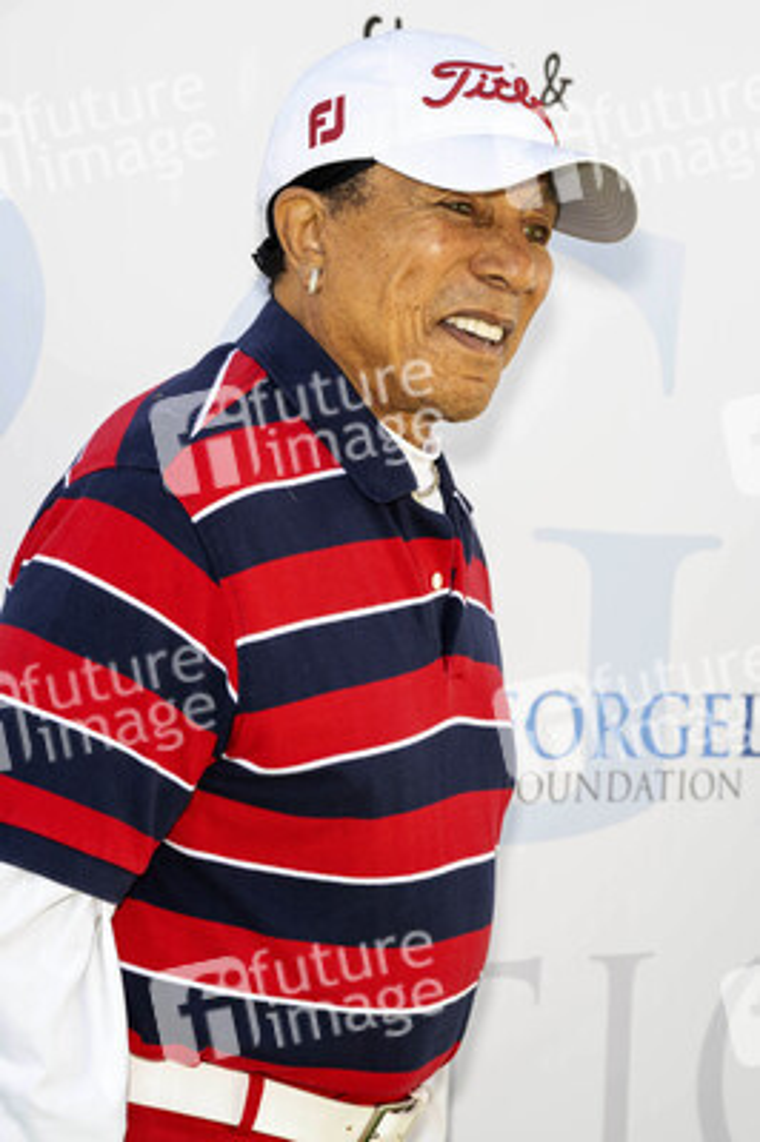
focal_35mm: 67
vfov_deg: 30.1
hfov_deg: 20.3
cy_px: 571
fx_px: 2125
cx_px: 380
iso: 200
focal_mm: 67
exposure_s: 1/200
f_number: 5.6
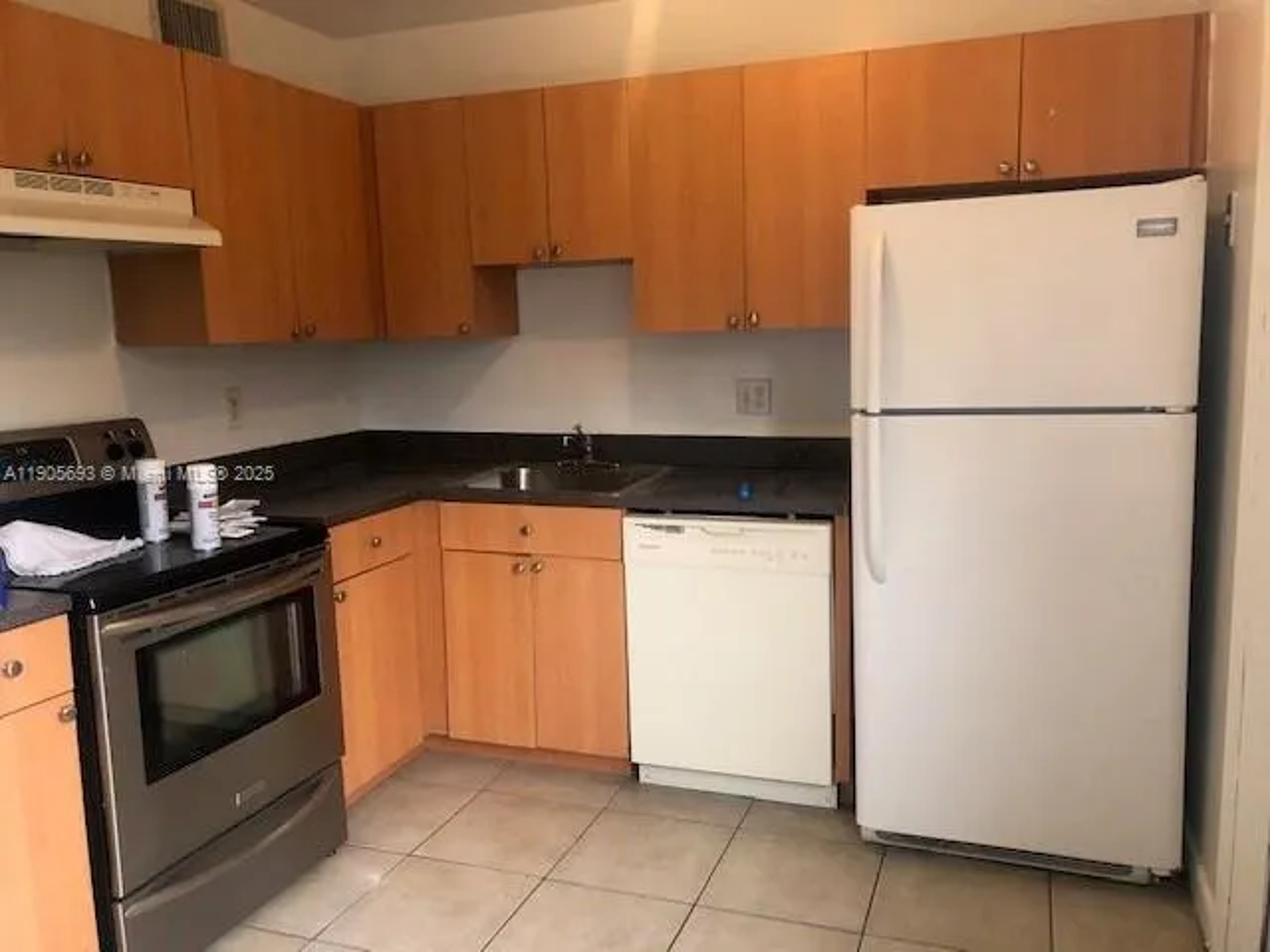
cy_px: 476
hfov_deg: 63.4
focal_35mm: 28
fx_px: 1027
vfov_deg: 49.7
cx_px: 635
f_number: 1.8
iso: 40
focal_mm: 3.99
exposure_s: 1/30
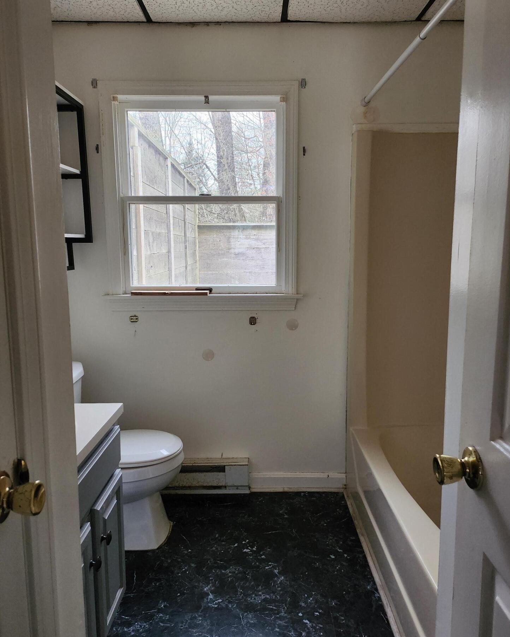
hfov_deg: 54.9
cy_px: 318
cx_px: 265
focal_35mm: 26
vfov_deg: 66.0
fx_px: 490
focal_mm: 5
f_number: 1.8
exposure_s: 1/120
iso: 800
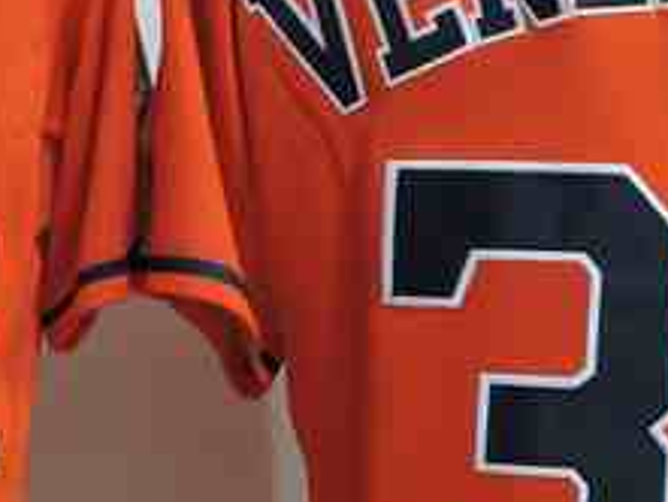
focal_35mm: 87
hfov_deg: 22.2
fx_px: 1680
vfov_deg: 16.9
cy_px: 393
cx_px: 127
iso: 500
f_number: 3
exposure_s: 1/8
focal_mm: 4.3
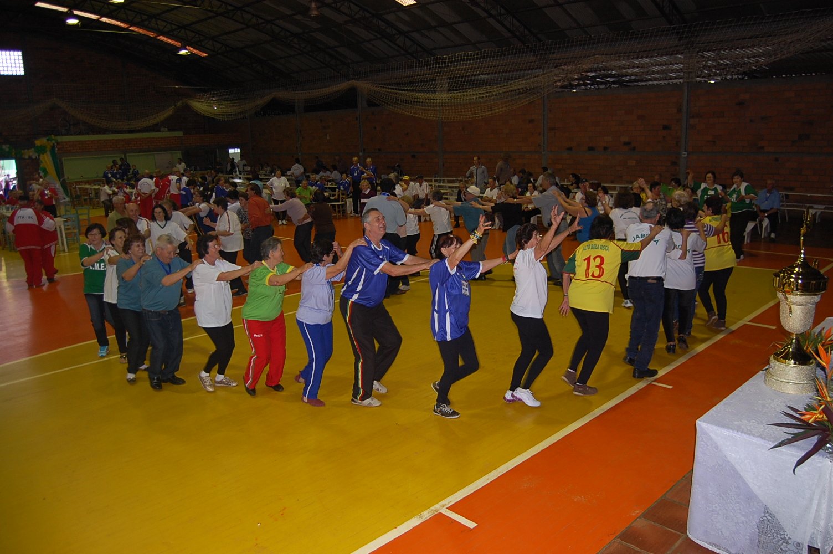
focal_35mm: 27
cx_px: 416
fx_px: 624
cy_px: 277
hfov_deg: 67.4
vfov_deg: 47.8
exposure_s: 1/60
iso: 400
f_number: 3.5
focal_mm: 18
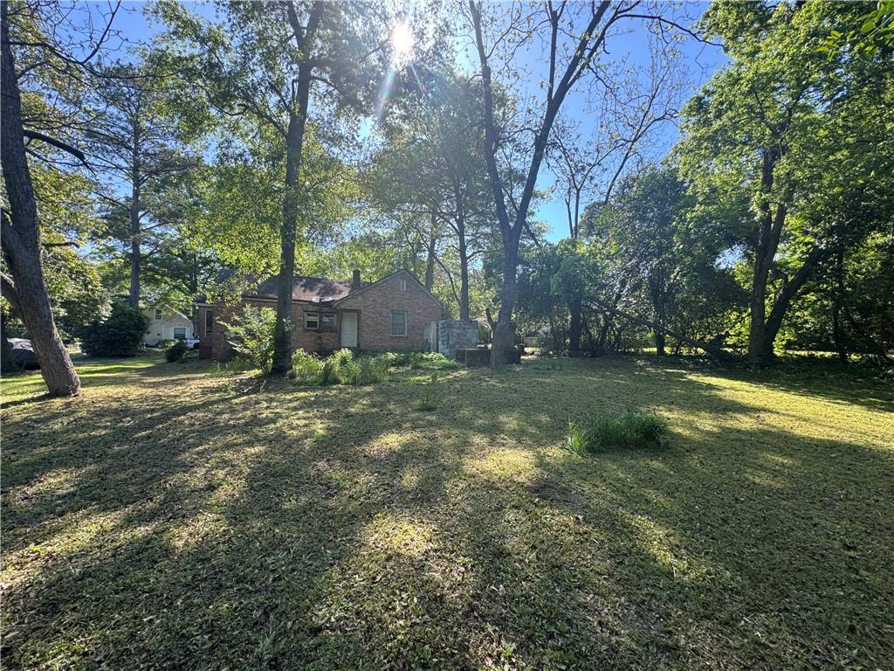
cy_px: 336
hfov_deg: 102.1
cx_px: 447
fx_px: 362
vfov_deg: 85.7
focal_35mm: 14
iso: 40
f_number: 2.2
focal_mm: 2.22
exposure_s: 1/227
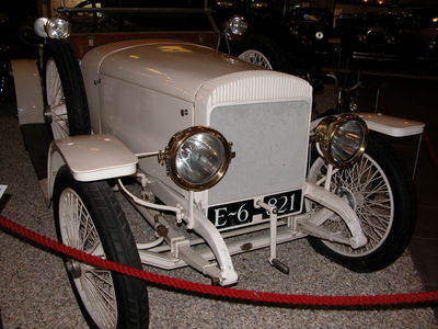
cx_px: 219
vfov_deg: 40.7
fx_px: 443
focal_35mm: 35
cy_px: 164
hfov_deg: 52.6
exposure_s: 1/60
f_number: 2.8
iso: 100
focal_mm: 8.9
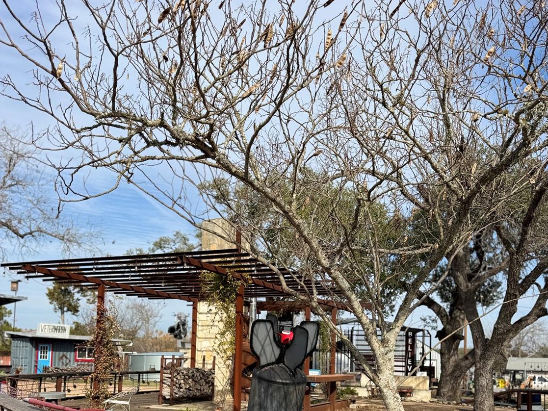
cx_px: 280
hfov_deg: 55.3
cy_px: 326
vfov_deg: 41.2
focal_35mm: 33
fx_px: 522
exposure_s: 1/4608
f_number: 1.78
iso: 80
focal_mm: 6.76
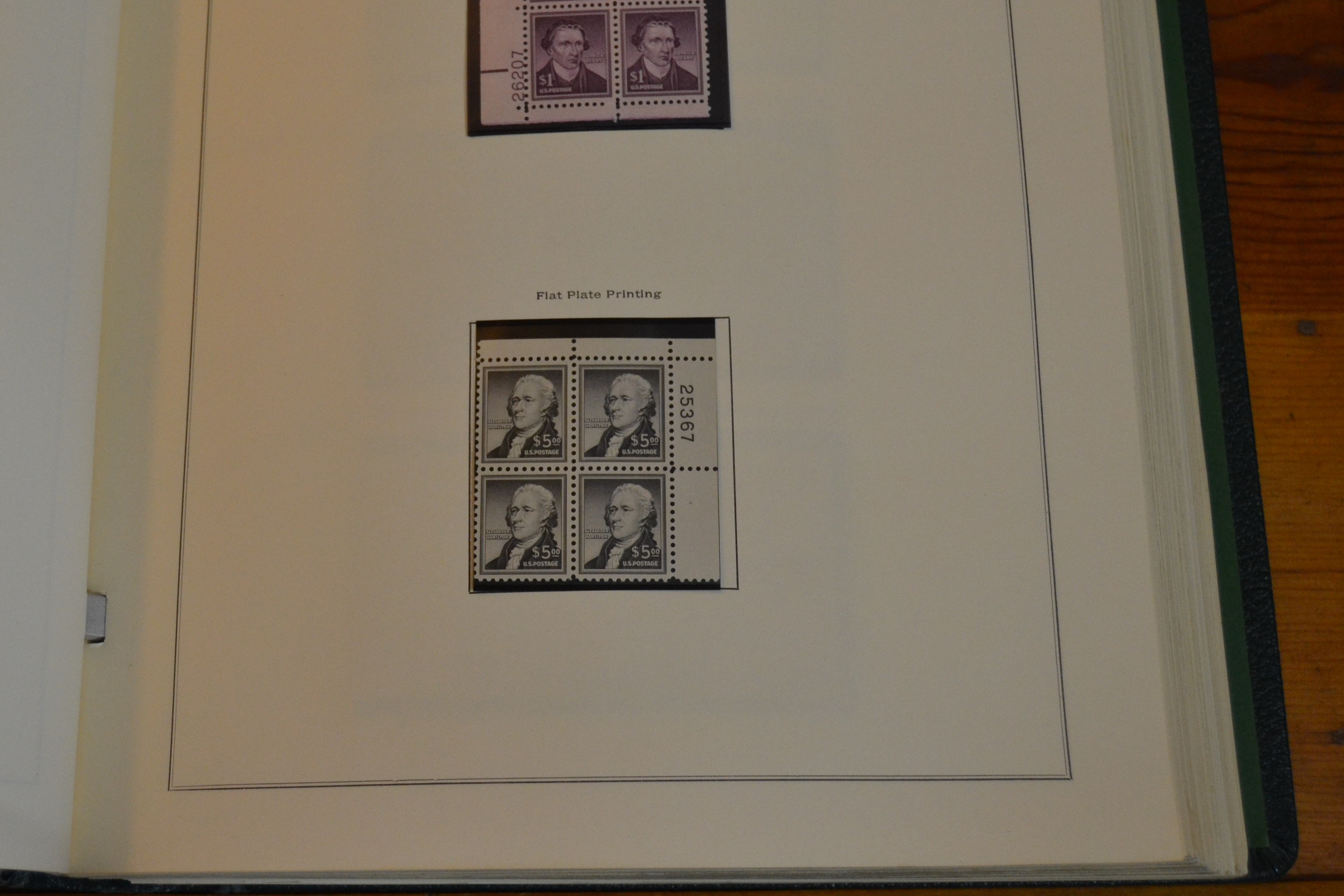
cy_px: 289
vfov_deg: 24.5
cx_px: 486
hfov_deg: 36.0
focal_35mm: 55
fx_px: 2053
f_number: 4
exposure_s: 1/60
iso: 900
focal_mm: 26
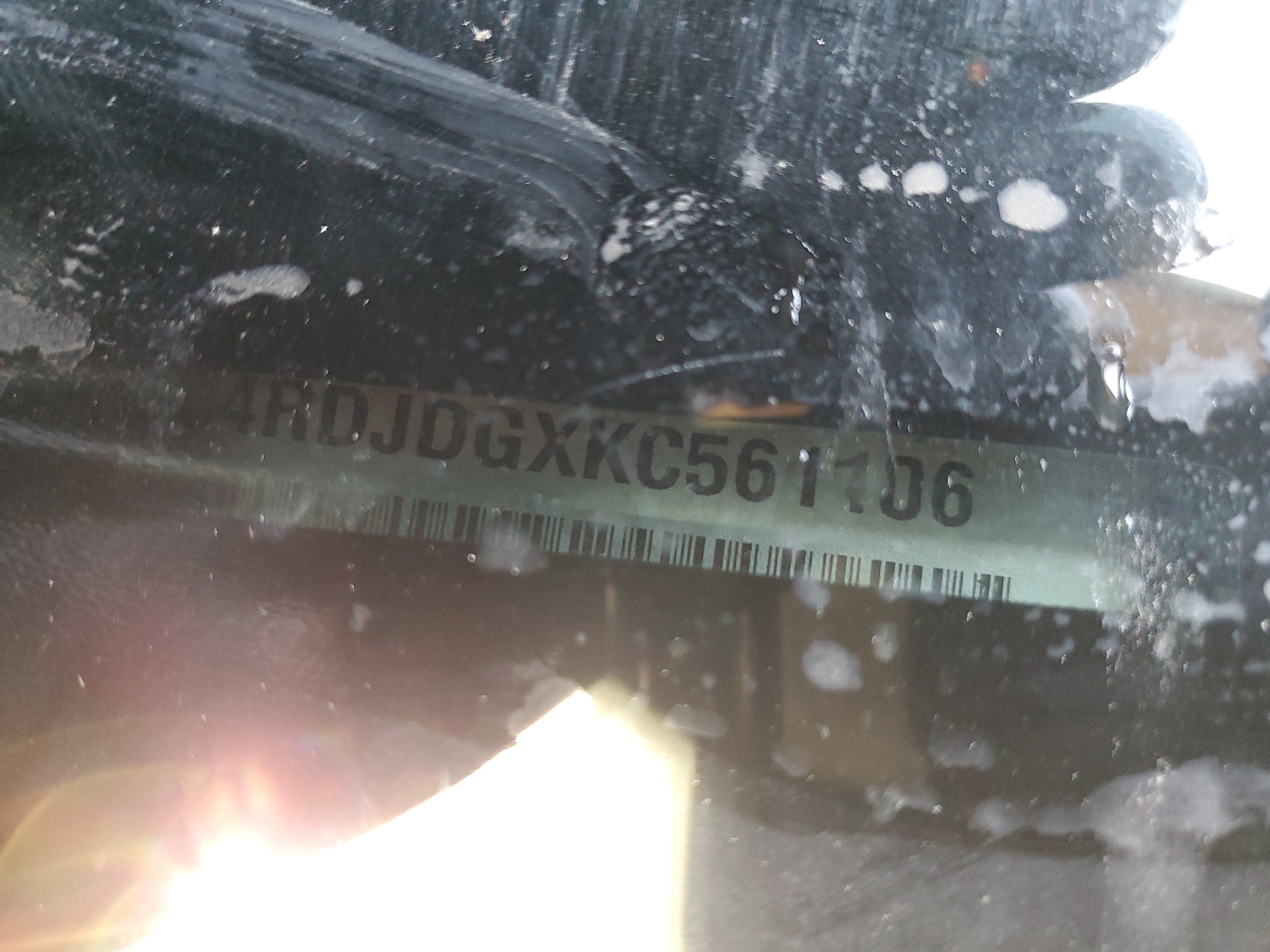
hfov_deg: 67.3
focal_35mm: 26
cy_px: 476
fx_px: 954
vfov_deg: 53.1
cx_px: 635
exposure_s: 1/50
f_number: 1.5
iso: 239
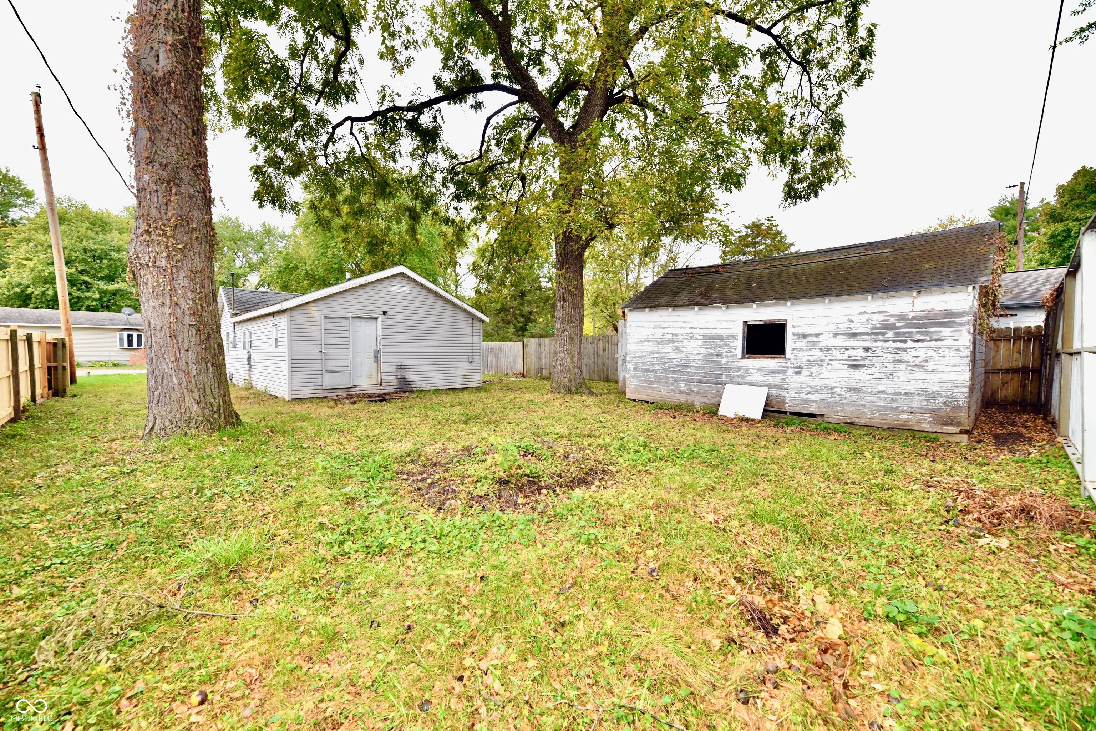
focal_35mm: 14
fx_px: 426
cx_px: 548
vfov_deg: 81.2
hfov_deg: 104.3
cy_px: 366
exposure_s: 1/60
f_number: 7.1
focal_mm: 14
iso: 800
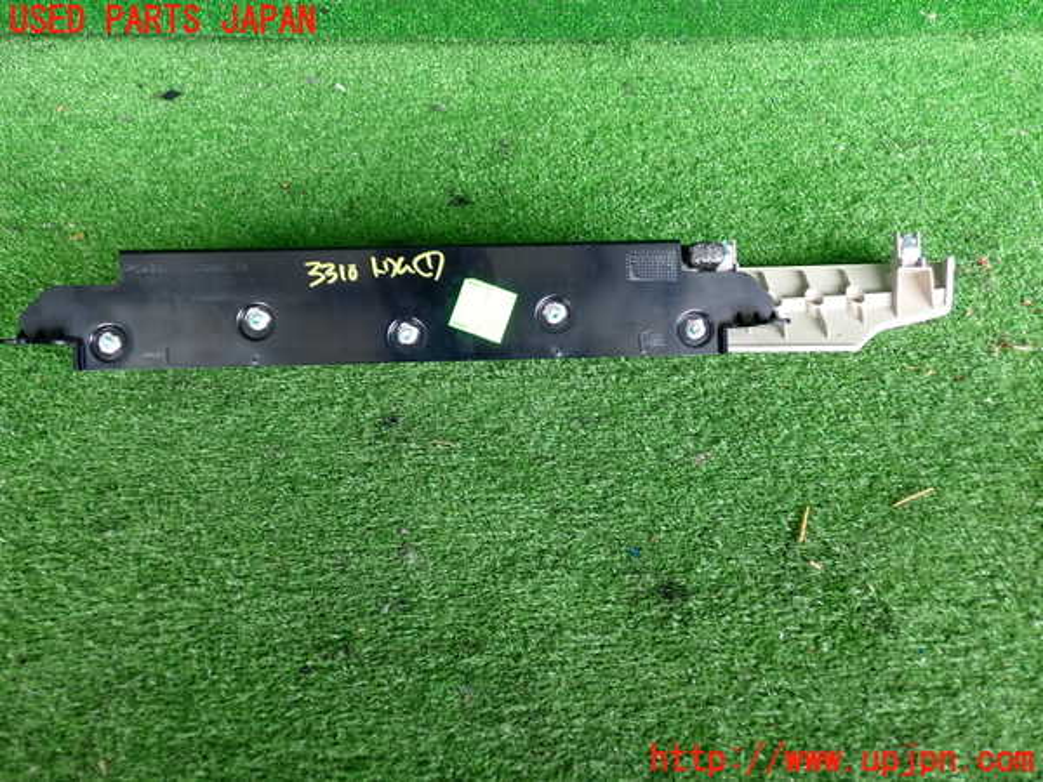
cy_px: 391
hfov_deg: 60.0
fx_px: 904
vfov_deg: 46.8
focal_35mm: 30
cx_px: 522
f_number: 2.3
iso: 200
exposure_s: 1/80
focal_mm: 5.4
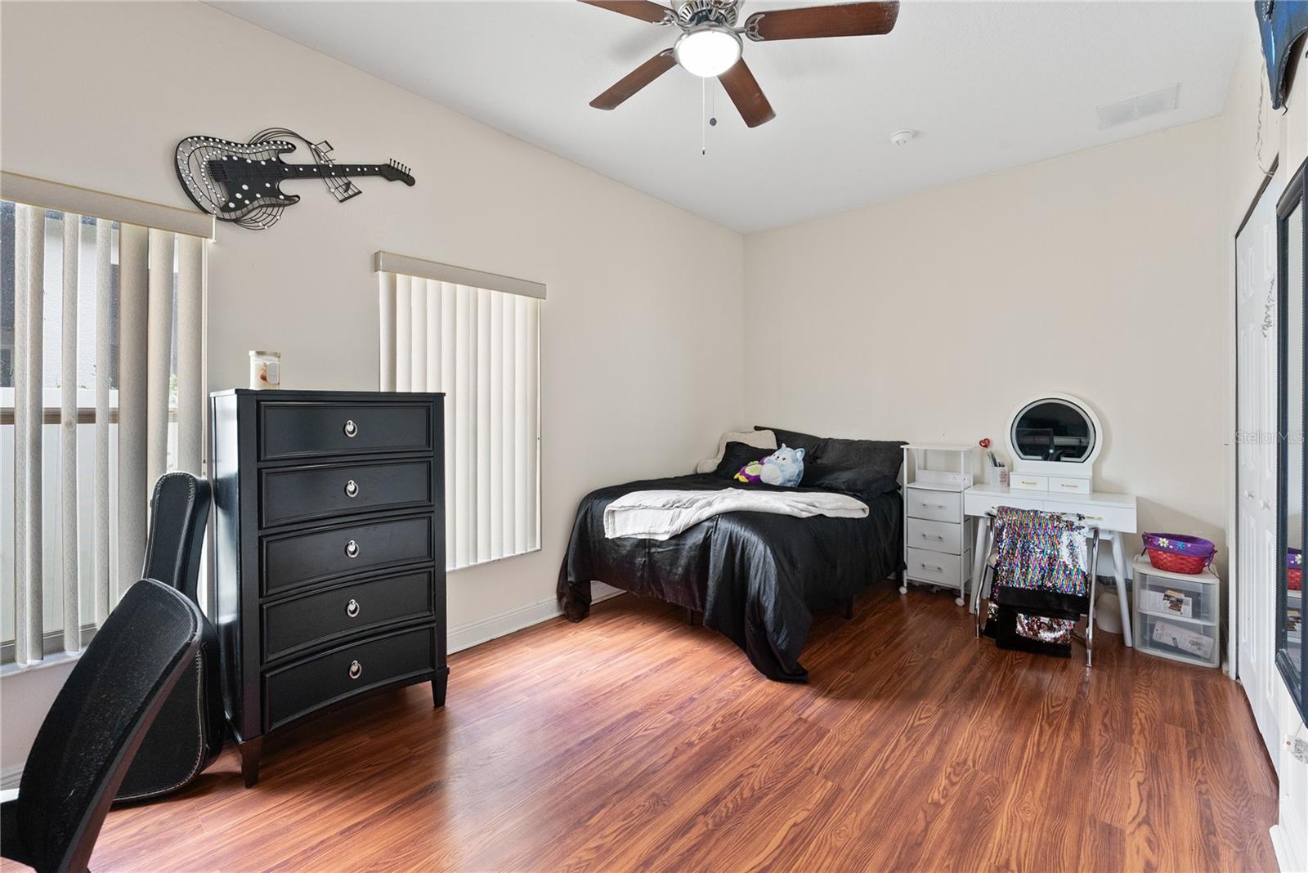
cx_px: 654
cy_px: 436
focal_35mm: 14
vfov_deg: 81.3
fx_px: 509
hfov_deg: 104.2
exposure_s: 1/20
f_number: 6.3
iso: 1250
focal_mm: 14
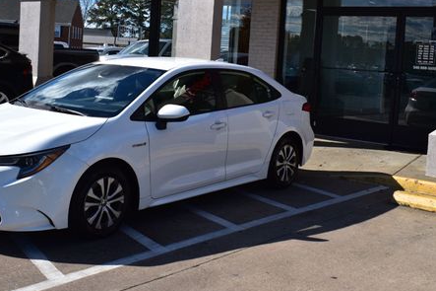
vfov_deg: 25.9
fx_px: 630
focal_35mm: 52
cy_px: 106
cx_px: 228
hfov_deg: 38.2
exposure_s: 1/500
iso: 250
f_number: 11
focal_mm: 24
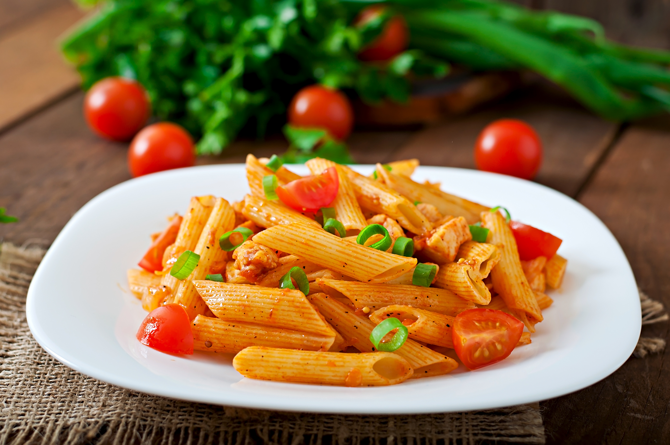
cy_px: 222
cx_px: 335
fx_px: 1394
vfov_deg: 18.1
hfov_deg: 27.0
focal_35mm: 75
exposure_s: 1/200
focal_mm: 50
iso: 100
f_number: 4.5
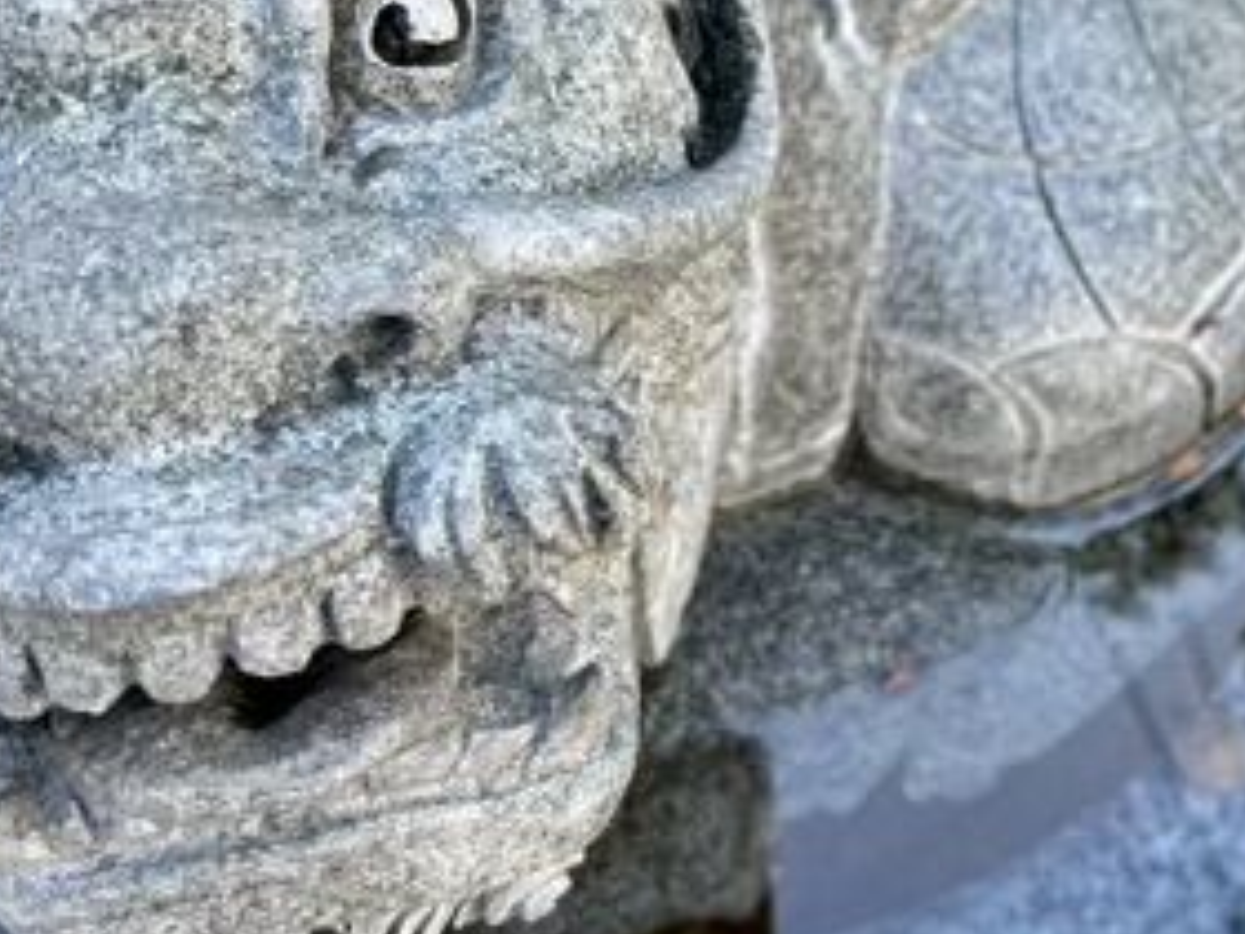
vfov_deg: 22.2
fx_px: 2338
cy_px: 153
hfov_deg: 29.6
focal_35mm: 65
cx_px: 858
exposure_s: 1/121
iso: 50
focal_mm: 5.96
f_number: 1.6
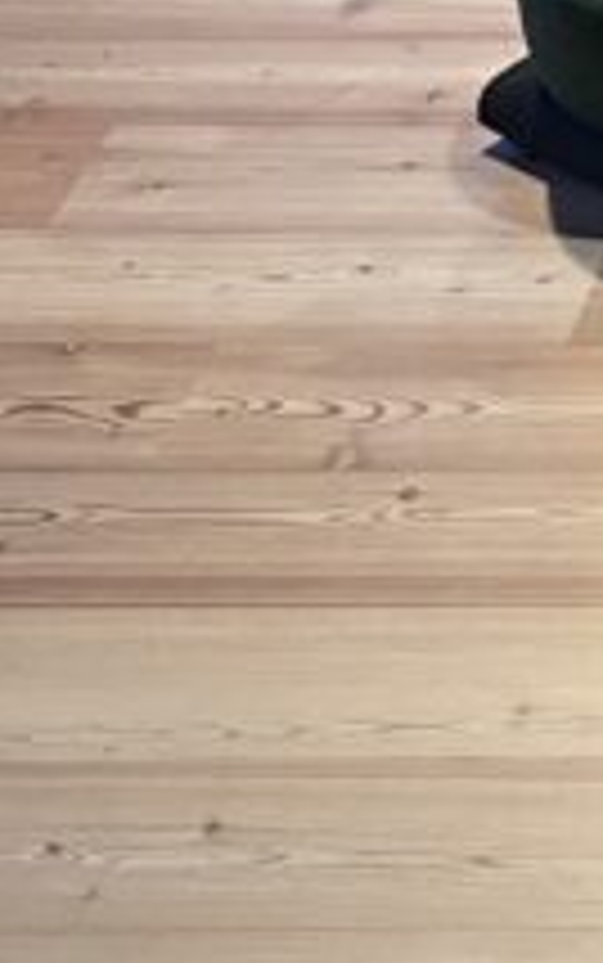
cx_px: 1796
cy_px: 932
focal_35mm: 132
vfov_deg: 15.6
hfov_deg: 8.4
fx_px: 3466
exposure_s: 1/50
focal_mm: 5.7
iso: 250
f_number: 1.5
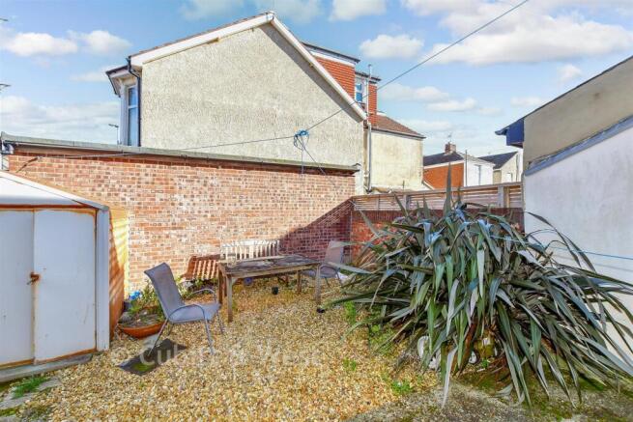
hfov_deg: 100.4
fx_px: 264
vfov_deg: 77.4
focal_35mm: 15
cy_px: 211
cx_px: 316
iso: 400
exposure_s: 1/160
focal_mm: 10
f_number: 8
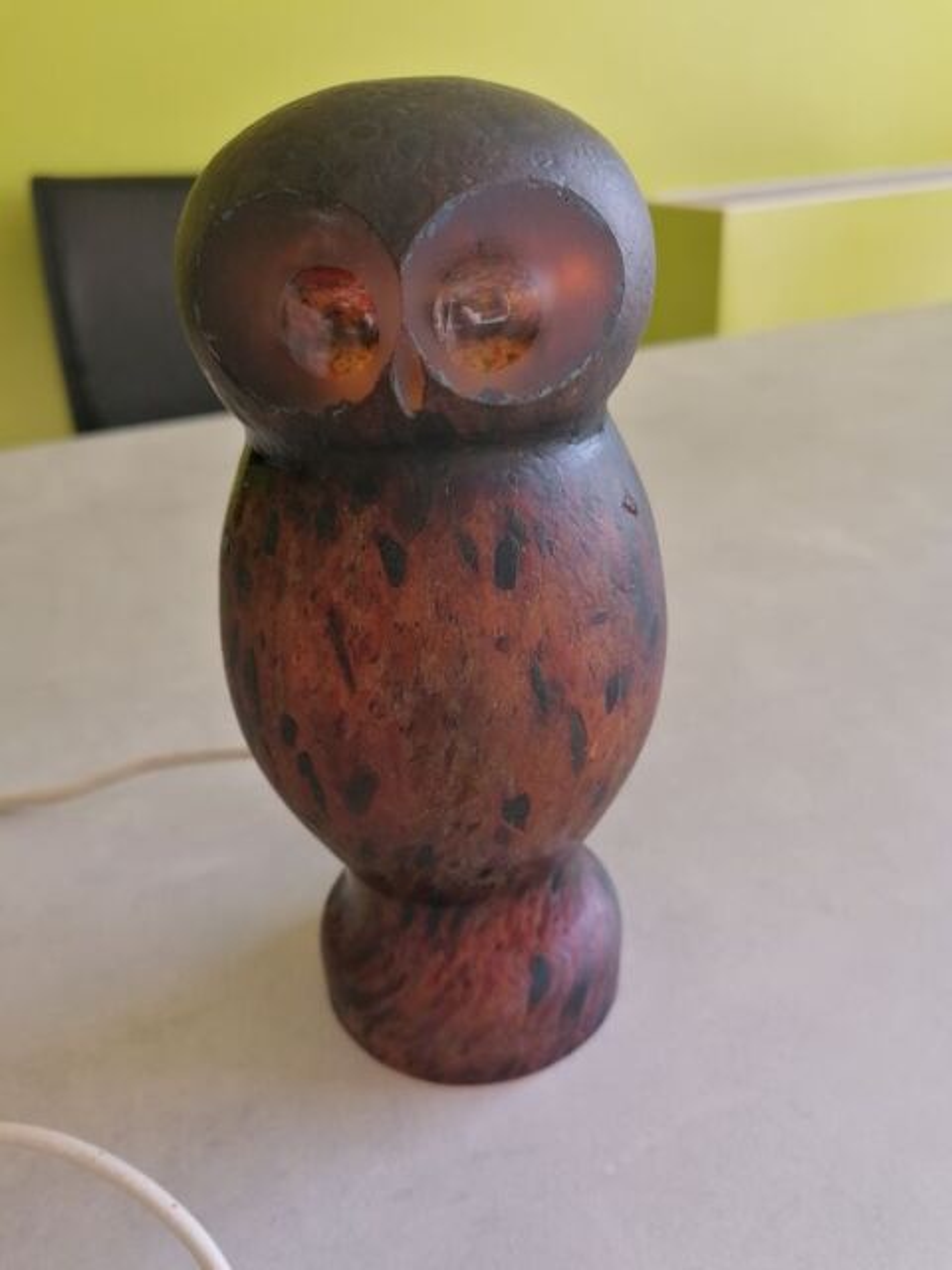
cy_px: 635
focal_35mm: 27
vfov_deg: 65.3
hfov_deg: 51.4
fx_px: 990
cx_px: 476
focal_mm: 4.75
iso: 50
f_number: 1.8
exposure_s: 1/144
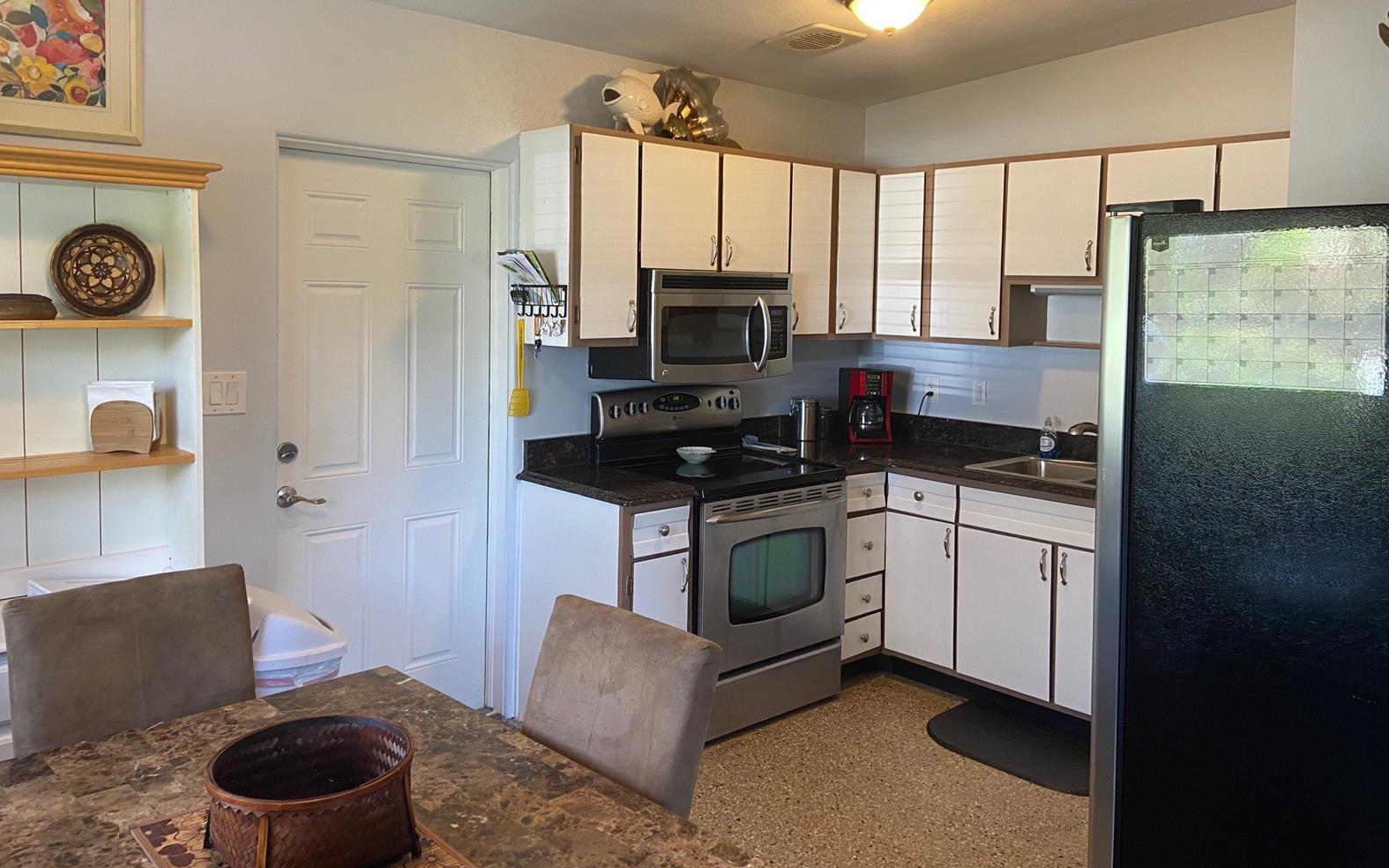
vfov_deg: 44.3
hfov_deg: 66.5
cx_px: 698
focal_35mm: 28
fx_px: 1060
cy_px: 353
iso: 80
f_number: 1.8
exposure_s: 1/60
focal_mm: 4.25
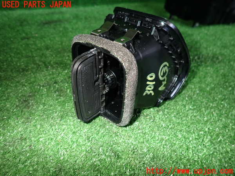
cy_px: 88
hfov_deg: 69.4
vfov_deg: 54.9
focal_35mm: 25
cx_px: 118
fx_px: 170
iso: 200
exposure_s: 1/30
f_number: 5.6
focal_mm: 4.5
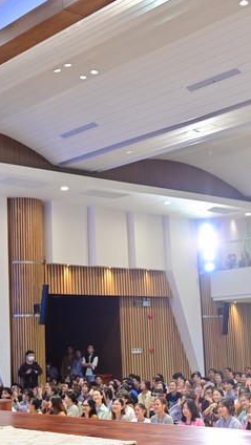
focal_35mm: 61
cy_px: 223
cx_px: 76
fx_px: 721
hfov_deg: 19.7
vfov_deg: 34.3
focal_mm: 38
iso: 1600
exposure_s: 1/125
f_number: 4.5
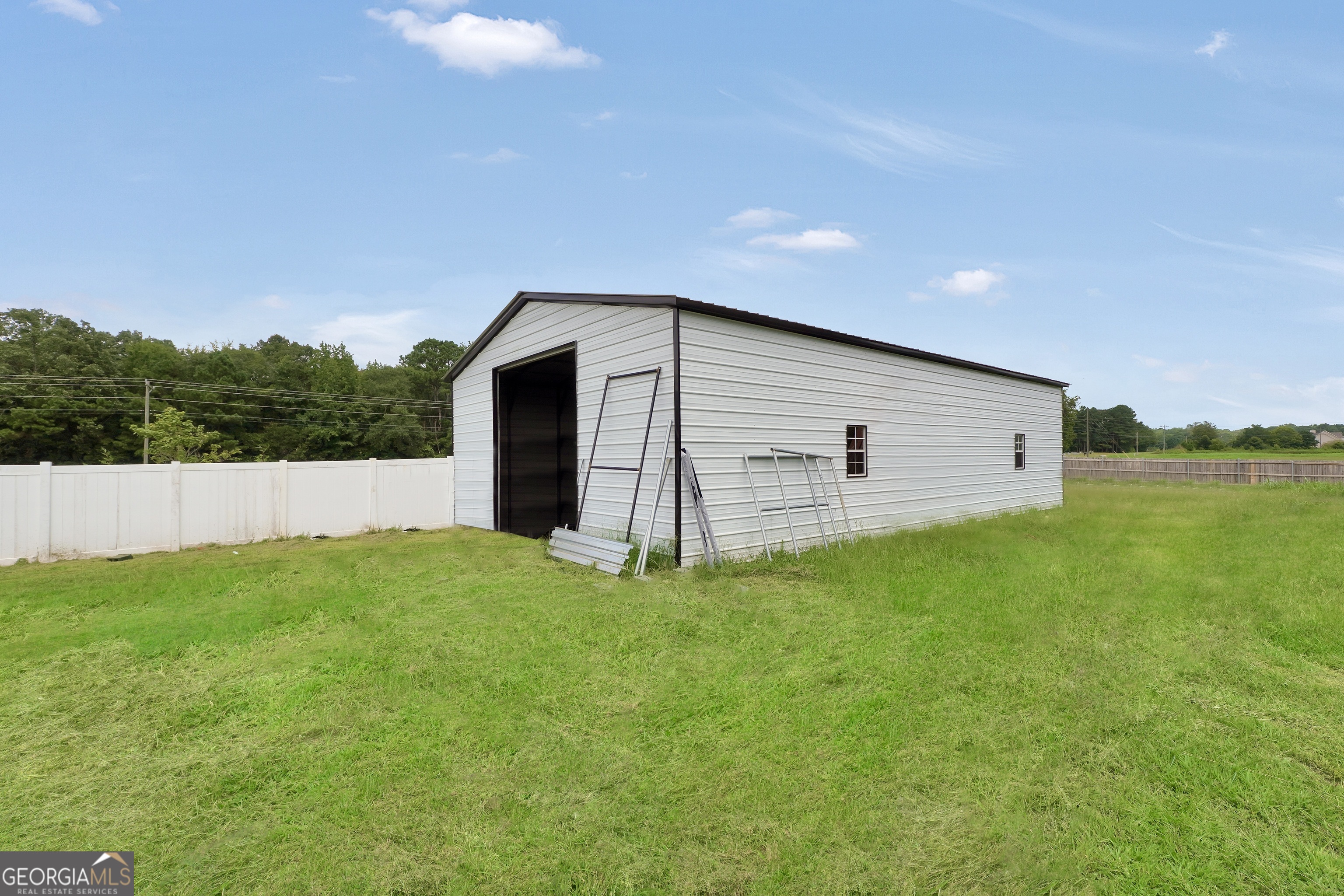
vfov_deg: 77.3
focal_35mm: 15
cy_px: 448
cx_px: 672
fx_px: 560
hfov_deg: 100.4
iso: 100
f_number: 8
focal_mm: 10
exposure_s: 1/250
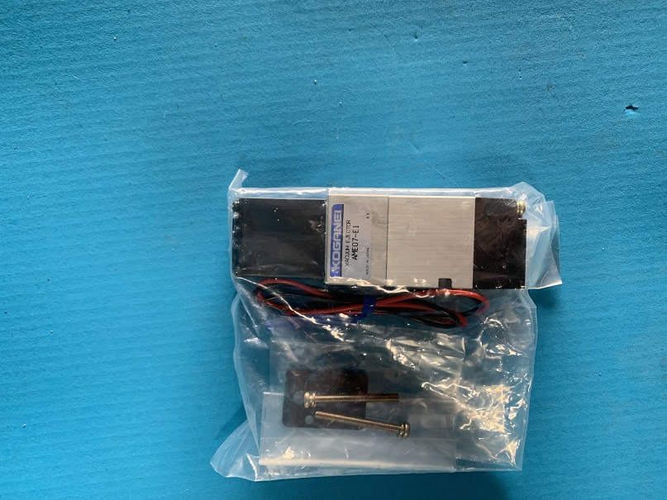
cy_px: 250
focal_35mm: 26
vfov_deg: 53.1
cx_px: 334
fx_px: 501
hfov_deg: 67.3
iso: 200
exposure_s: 1/60
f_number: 1.8
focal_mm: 4.25
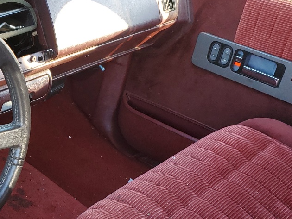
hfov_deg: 27.1
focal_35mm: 66
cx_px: -23
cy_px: 166
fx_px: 557
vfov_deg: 22.1
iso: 56
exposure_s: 1/120
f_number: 1.5
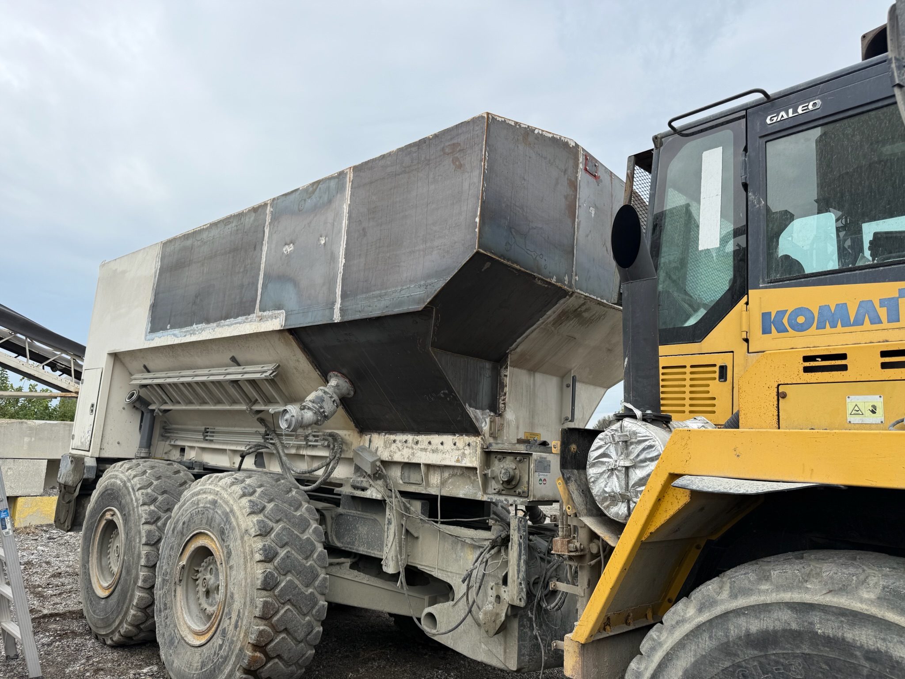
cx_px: 452
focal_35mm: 24
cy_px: 340
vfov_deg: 56.8
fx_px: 627
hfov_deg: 71.6
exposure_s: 1/2053
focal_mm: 6.76
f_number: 1.78
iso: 80
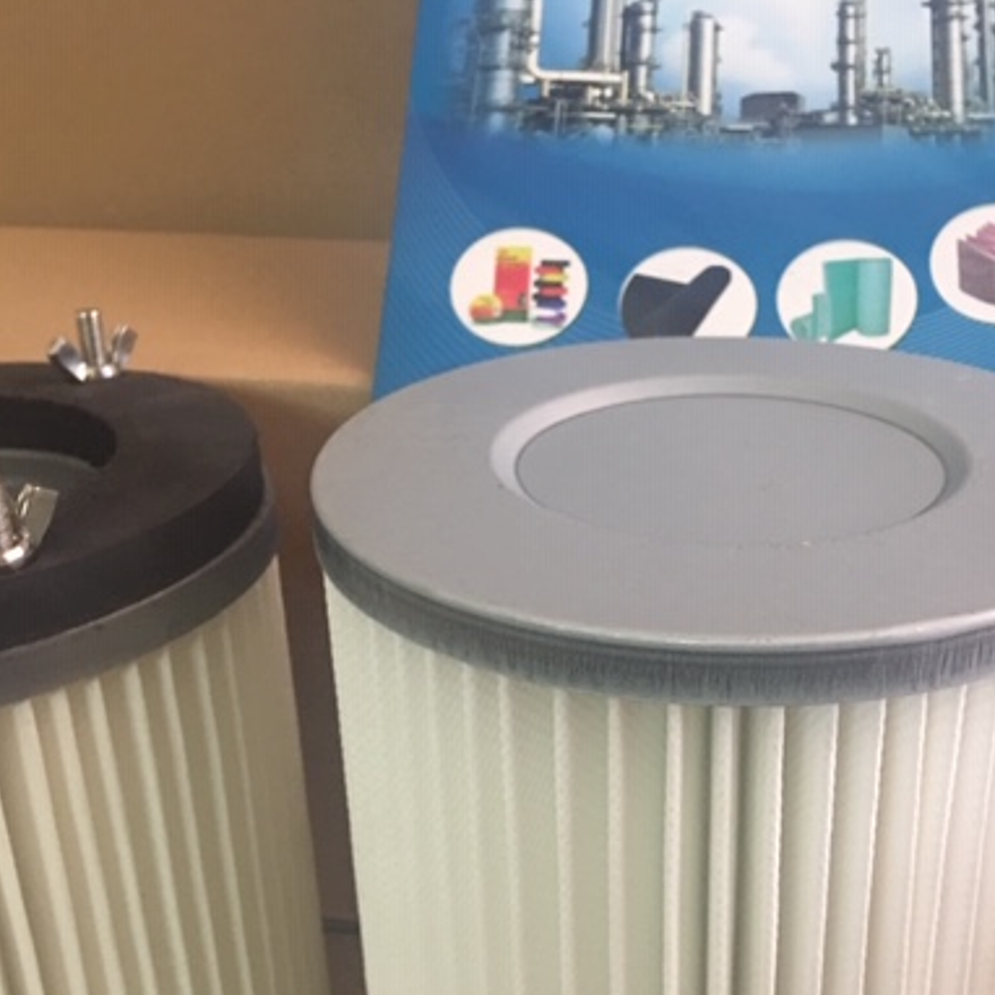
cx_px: 662
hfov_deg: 38.7
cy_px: 612
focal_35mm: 43
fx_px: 1398
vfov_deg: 39.0
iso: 80
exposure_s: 1/10
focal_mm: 4.15
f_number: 2.2
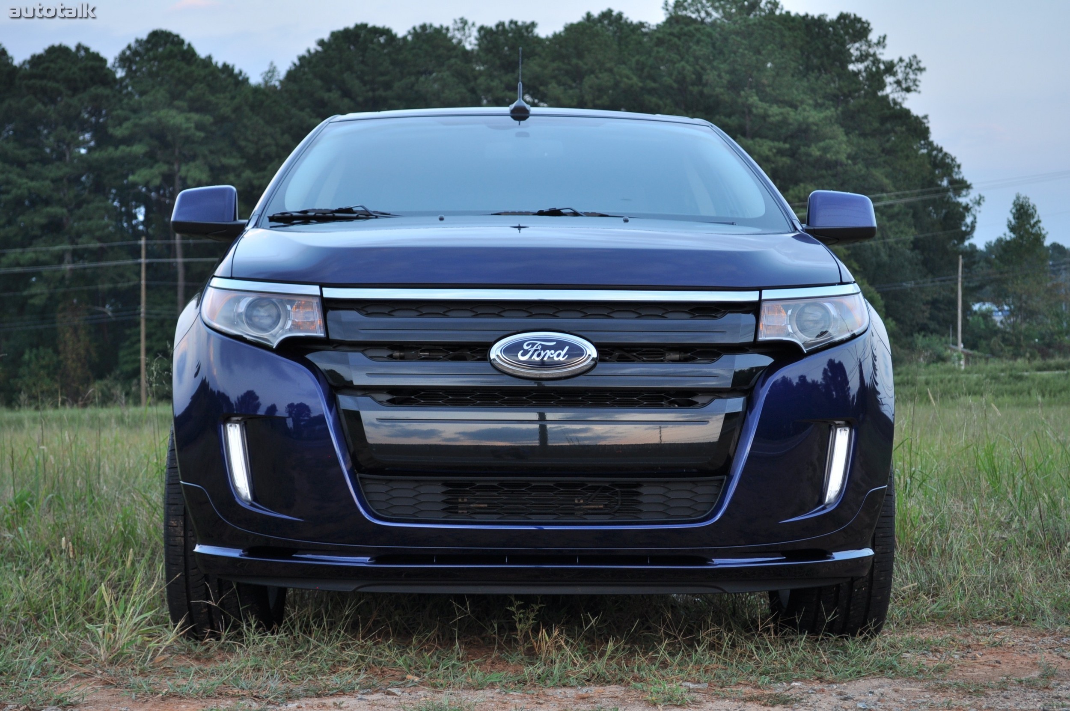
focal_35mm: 69
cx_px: 535
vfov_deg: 19.7
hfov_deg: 29.3
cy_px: 356
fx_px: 2049
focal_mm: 46
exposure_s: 1/40
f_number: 5.3
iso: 200
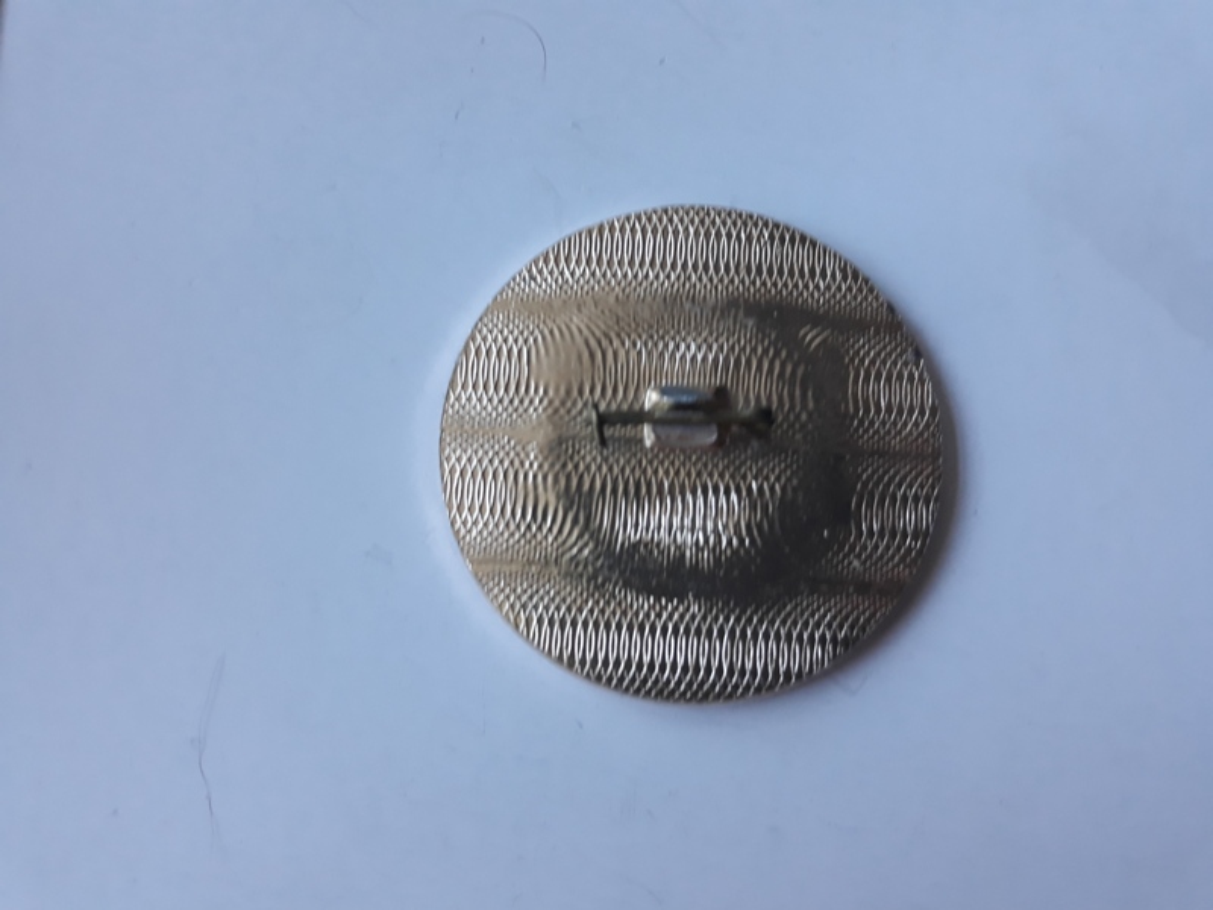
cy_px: 455
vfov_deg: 51.4
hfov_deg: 65.3
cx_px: 606
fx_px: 946
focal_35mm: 27
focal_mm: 3.71
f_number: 1.7
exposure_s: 1/40
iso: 80
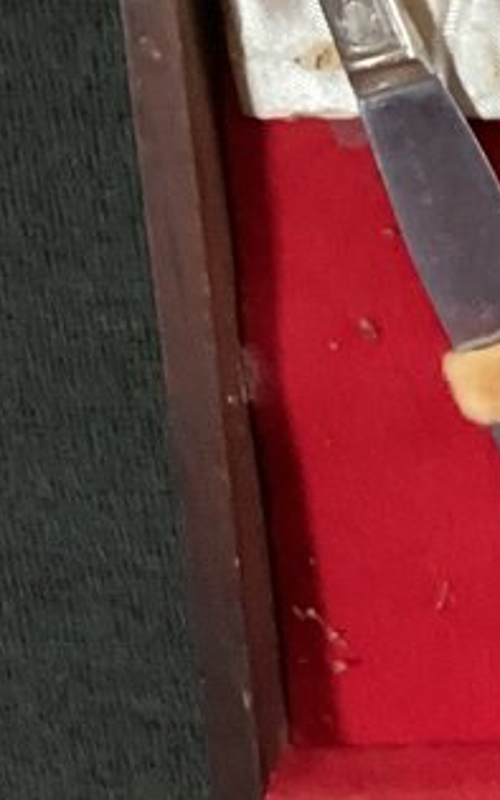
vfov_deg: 13.2
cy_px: 540
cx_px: 1316
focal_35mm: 158
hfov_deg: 7.6
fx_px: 3443
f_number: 2.4
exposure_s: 1/50
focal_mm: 3.3
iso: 320
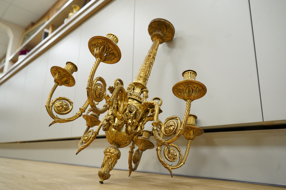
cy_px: 95
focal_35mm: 28
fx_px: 222
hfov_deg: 65.5
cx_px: 143
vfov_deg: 46.3
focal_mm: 28
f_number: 6.3
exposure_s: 1/125
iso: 2500
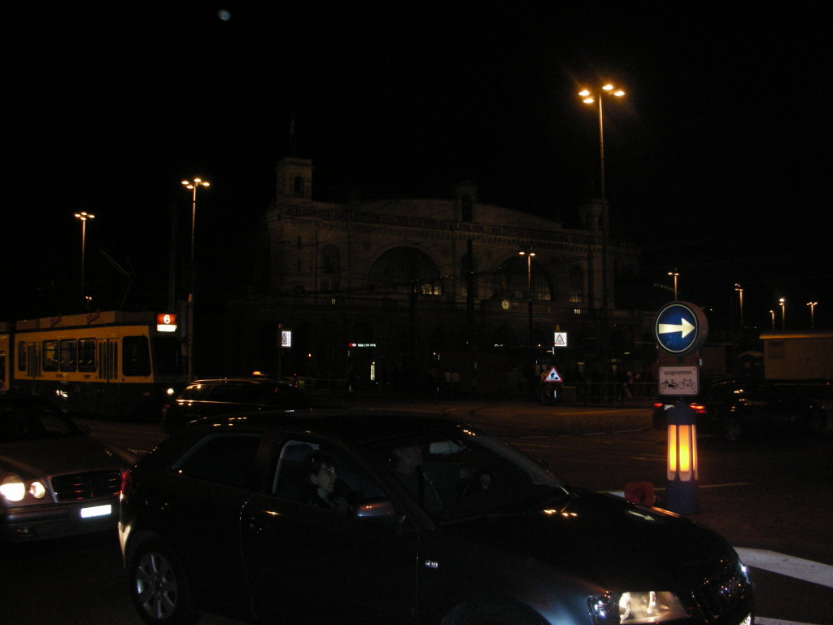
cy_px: 312
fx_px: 842
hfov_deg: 52.6
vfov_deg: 40.7
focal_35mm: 35
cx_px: 416
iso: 200
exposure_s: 1/60.1
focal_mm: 5.8
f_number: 3
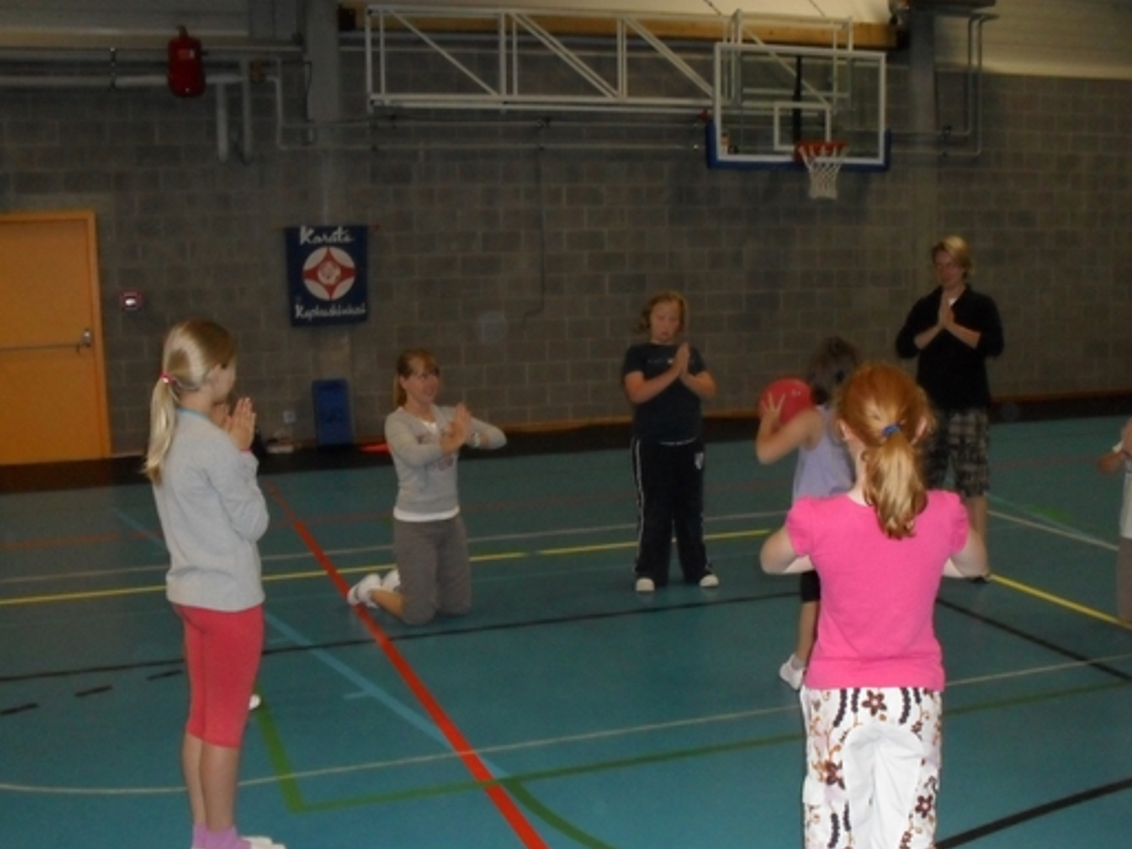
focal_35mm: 41
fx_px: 1341
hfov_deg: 45.8
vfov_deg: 35.1
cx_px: 599
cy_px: 495
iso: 400
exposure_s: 1/45
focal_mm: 6.3
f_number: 3.2
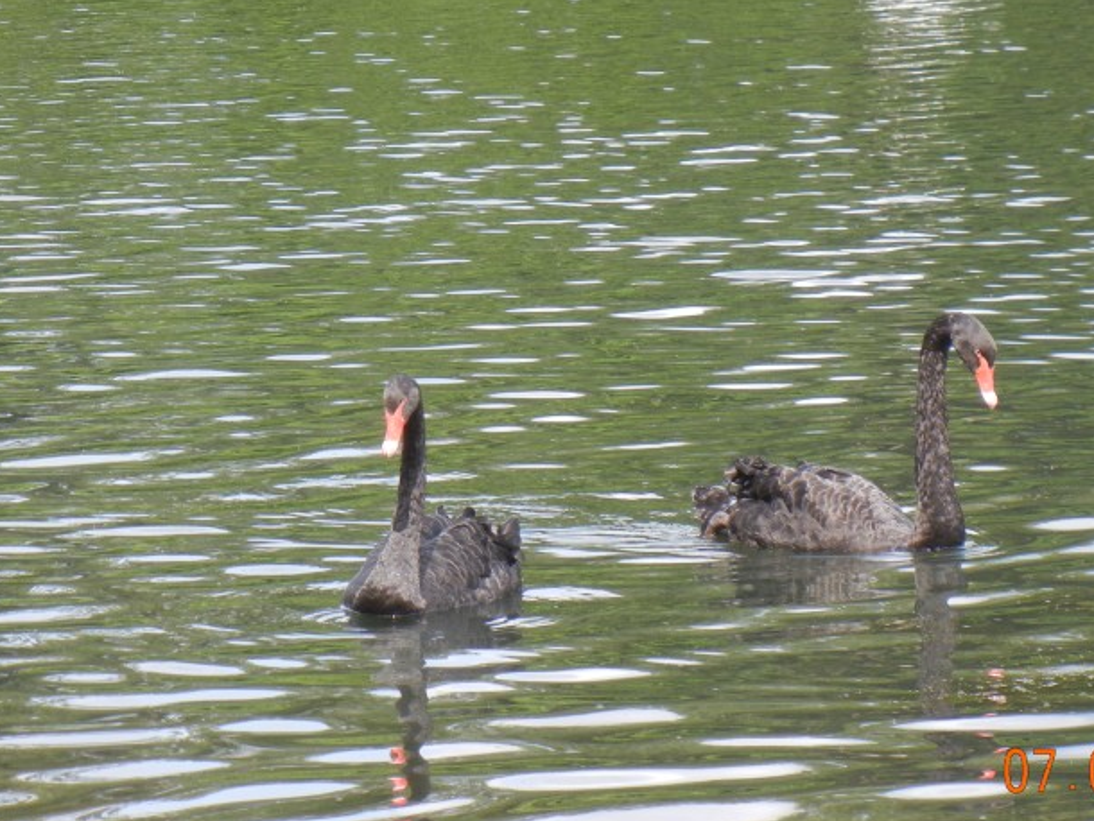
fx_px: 8062
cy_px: 226
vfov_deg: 5.8
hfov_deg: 7.8
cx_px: 649
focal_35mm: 255
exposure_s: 1/250
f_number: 4.6
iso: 162
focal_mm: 27.4
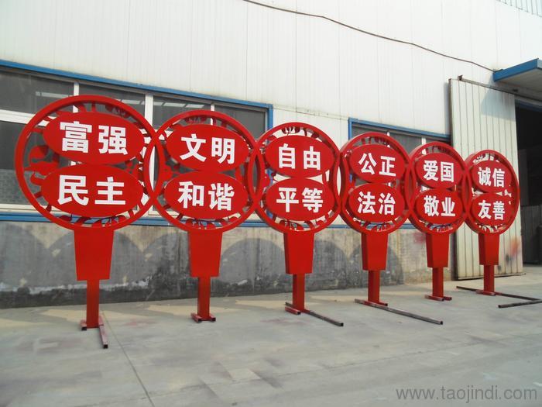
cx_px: 271
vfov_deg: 53.1
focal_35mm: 26
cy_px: 204
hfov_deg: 67.3
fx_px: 407
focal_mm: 4.6
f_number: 3.5
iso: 80
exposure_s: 1/500
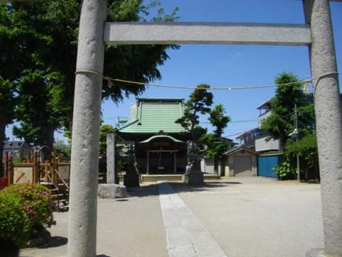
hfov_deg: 56.8
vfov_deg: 44.2
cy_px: 128
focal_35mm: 32
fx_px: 316
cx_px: 171
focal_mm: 5.7
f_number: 5.5
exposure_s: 1/500
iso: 100
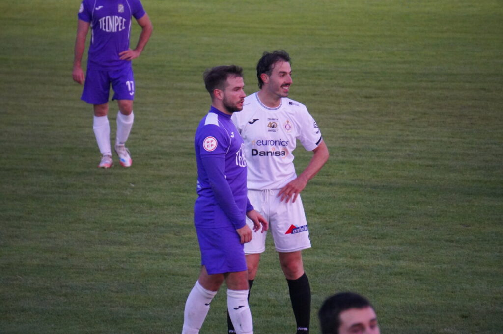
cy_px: 167
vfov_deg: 4.4
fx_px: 4398
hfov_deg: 6.5
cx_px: 252
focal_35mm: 315
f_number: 6.3
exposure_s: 1/200
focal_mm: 210
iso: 6400
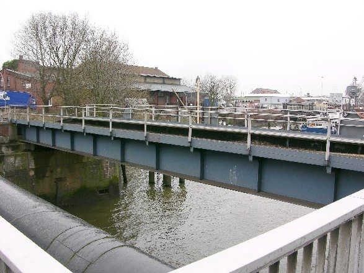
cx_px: 182
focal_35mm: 35
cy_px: 136
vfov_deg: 40.7
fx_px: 368
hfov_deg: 52.6
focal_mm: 8.9
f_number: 4.5
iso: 50
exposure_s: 1/50.5
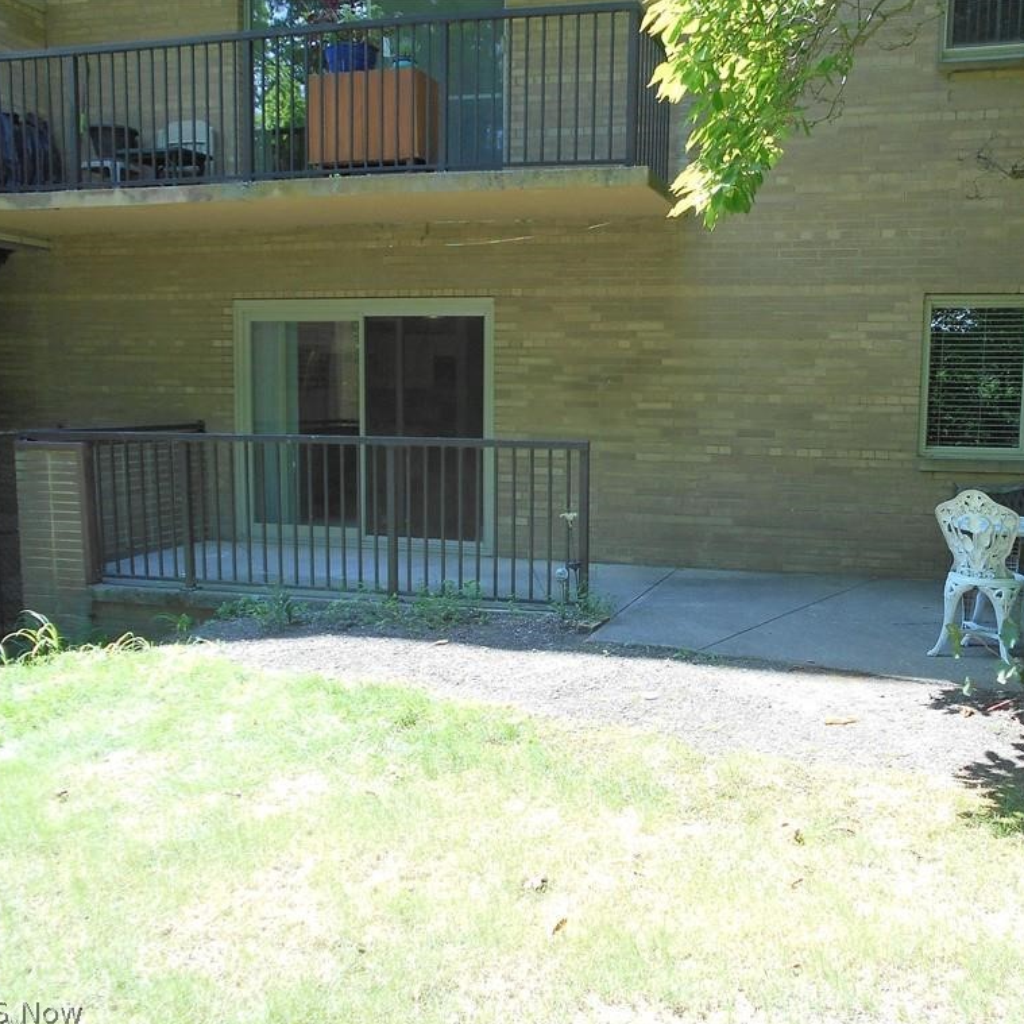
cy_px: 515
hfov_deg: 52.1
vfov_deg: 52.5
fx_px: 1038
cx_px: 631
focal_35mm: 31
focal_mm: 4.6
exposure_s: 1/100
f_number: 3.2
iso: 80
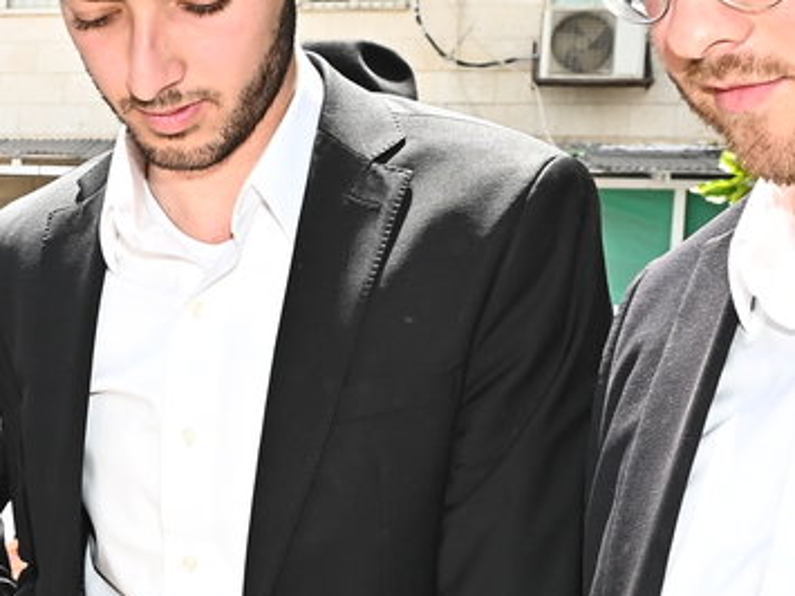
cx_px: -367
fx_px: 2089
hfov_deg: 19.1
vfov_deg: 16.0
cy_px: 543
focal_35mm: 91
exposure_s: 1/200
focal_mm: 24
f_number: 8
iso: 320
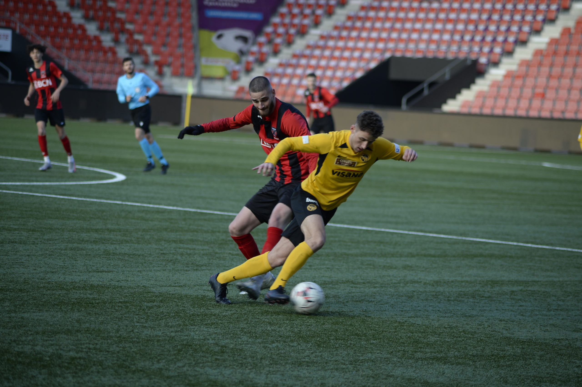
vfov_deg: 7.0
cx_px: 291
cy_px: 194
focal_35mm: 195
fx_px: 3149
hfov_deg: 10.6
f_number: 4.8
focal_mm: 195
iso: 200
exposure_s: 1/250
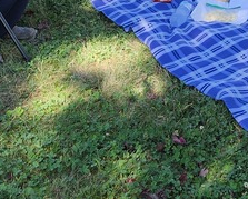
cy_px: -53
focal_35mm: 103
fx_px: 757
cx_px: 198
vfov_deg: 14.4
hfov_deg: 18.4
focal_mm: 5.54
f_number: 1.8
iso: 25
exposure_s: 1/321
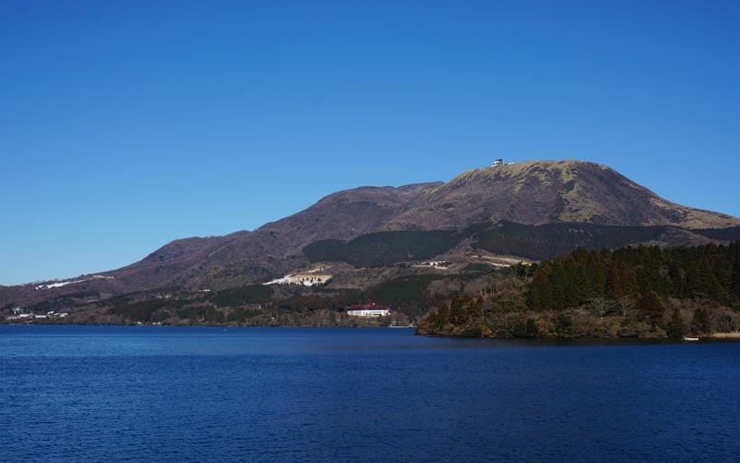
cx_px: 370
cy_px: 240
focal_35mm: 46
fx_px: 928
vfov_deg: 28.0
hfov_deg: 43.5
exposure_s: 1/160
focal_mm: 30
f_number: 13
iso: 100
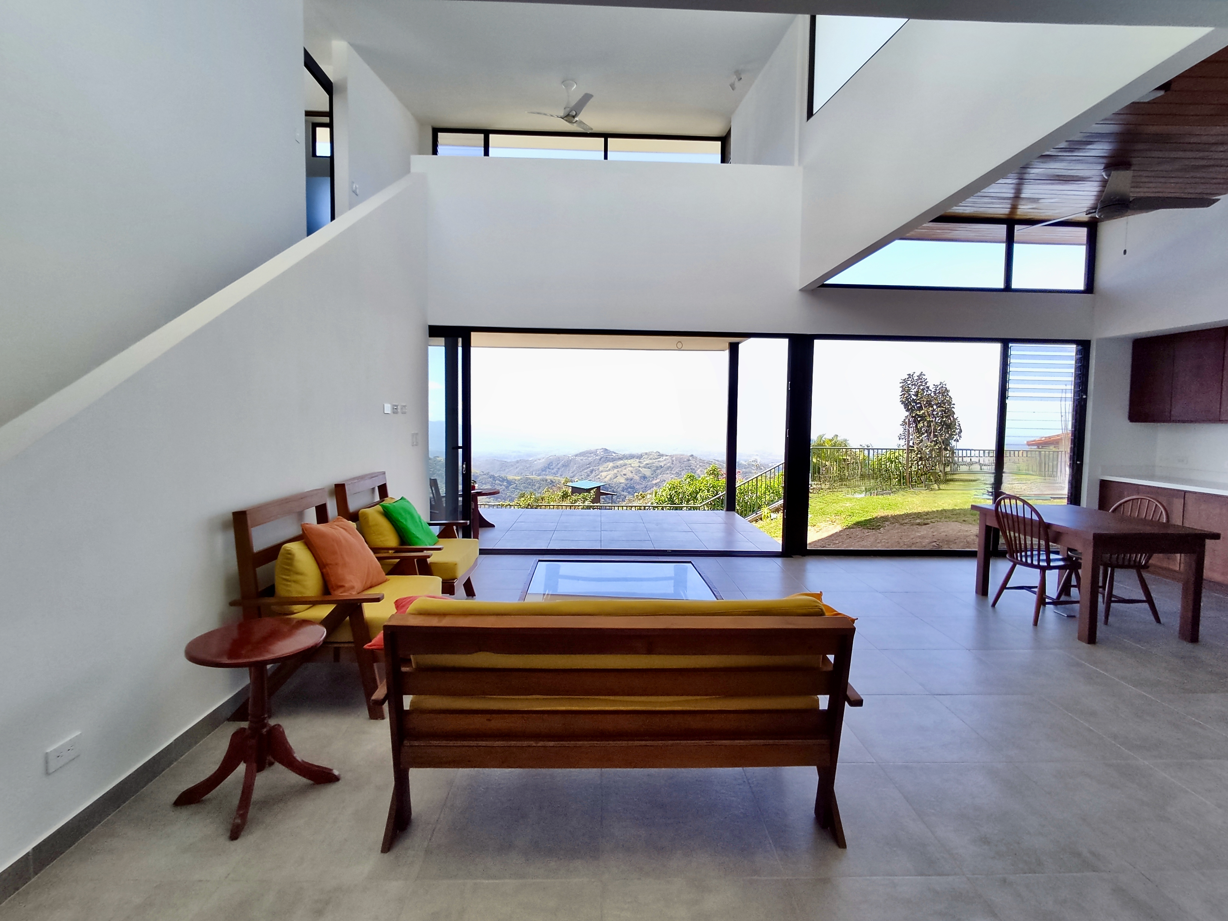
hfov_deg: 98.2
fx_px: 532
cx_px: 614
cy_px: 460
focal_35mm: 15
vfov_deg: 81.7
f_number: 2.2
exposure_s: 1/297
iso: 50
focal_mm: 1.6
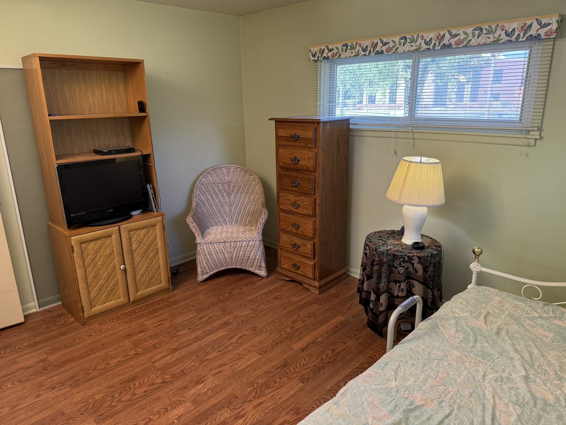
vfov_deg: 56.8
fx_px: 392
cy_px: 212
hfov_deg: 71.6
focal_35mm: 24
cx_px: 283
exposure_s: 1/122
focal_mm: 6.76
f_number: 1.78
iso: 200
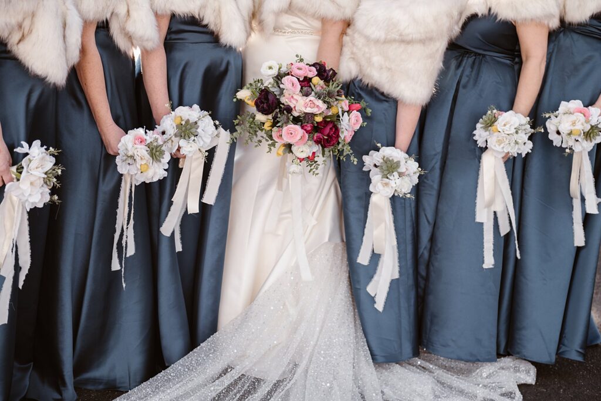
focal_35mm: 58
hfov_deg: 34.5
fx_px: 968
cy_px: 200
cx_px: 300
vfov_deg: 23.4
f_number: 3.5
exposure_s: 1/250
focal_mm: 58
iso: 250
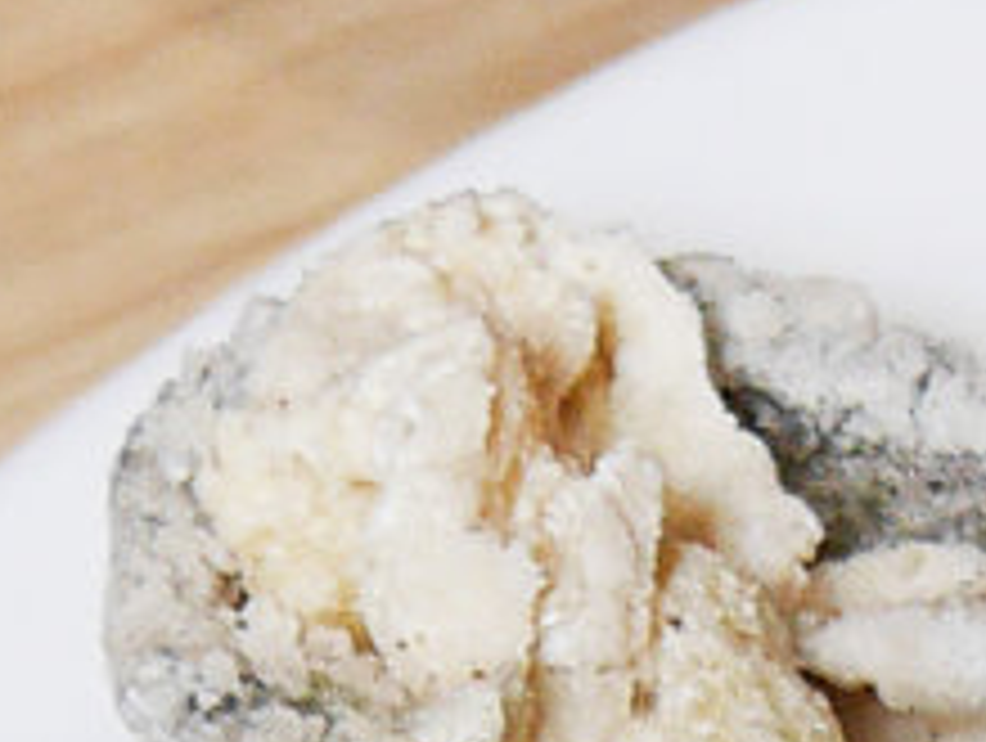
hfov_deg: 5.9
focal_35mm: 336
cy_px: 1623
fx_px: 9586
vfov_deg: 4.4
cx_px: 961
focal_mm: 14
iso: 200
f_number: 3.5
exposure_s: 1/100
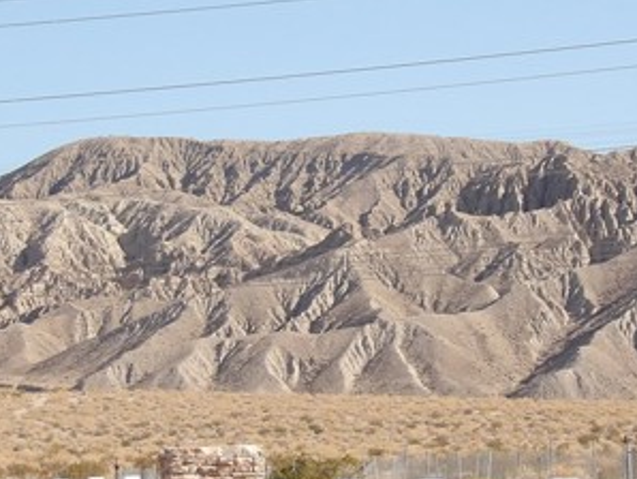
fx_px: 4033
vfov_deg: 6.8
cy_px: 291
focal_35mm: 219
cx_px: 333
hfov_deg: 9.0
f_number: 4.2
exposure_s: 1/503
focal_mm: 18.2
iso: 100
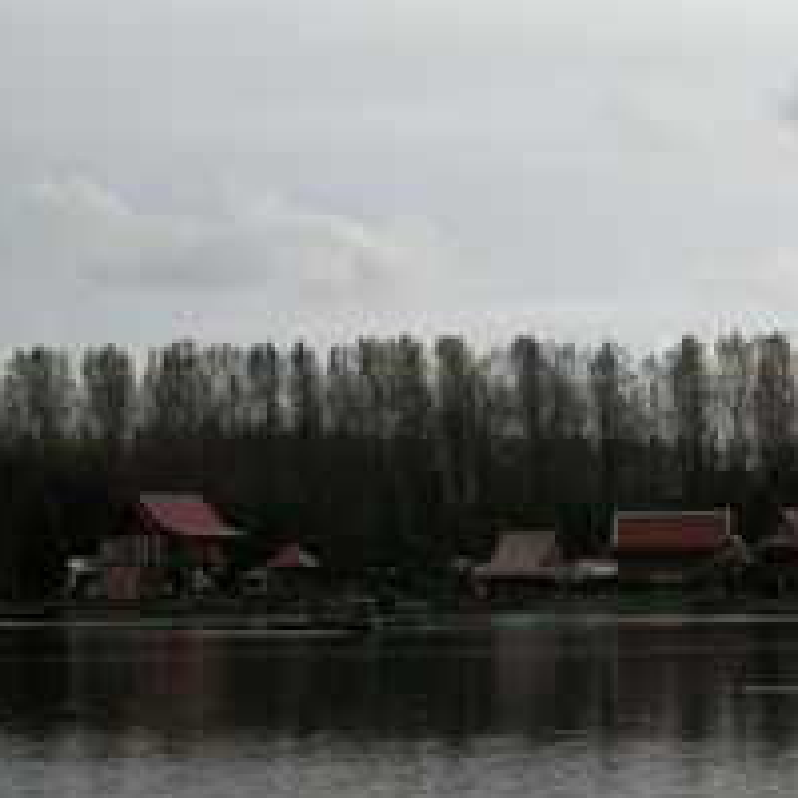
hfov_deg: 15.1
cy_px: 463
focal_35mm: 115
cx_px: 650
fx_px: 2999
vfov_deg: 15.1
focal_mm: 16.8
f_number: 5.8
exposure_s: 1/221
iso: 100
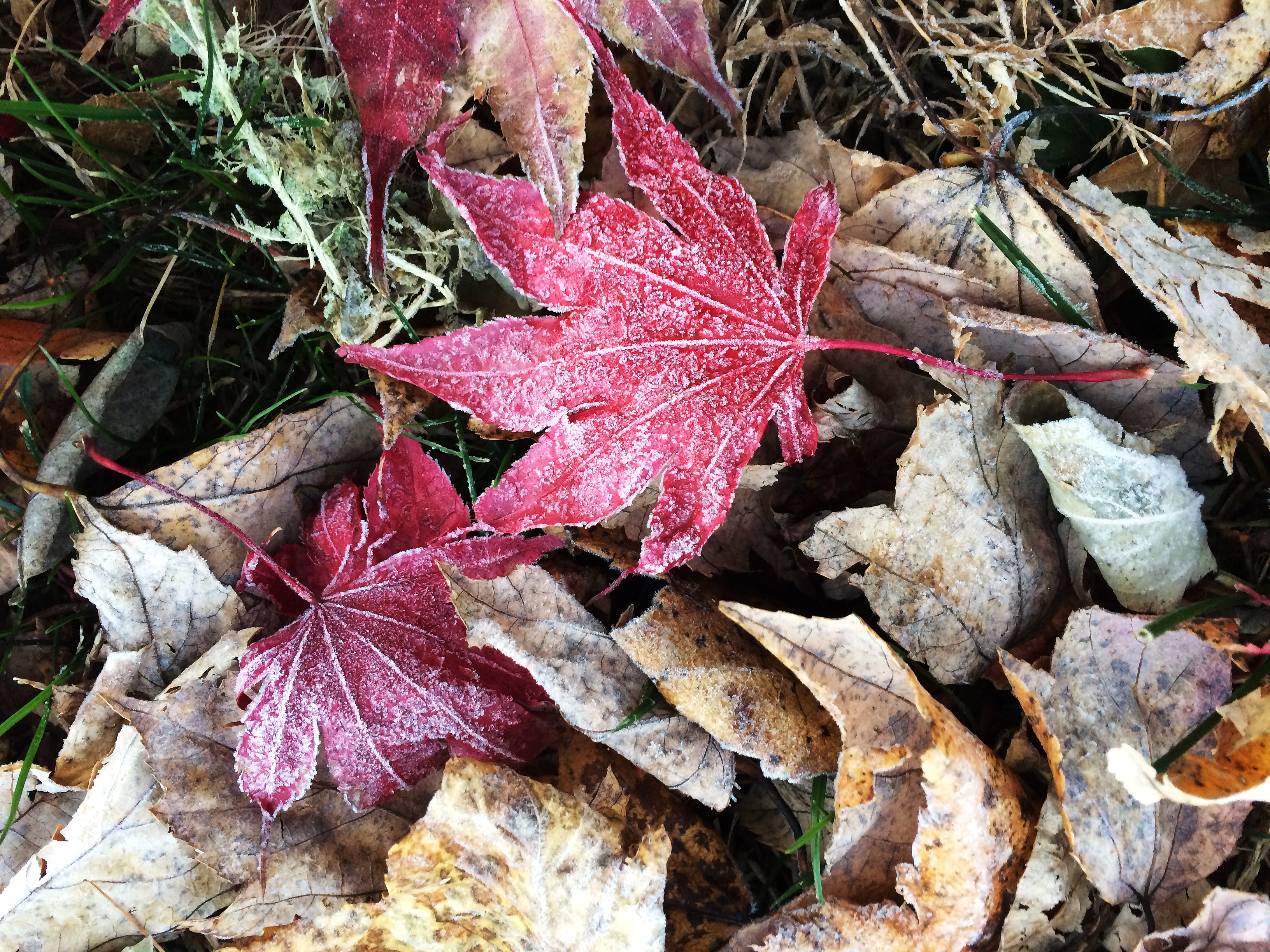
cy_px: 476
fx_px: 1064
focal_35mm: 29
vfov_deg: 48.2
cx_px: 635
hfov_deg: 61.7
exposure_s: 1/30
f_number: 2.2
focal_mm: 4.15
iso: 125
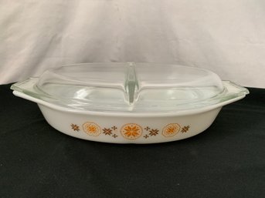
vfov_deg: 53.0
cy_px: 99
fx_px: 199
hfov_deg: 67.3
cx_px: 132
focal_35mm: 26
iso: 400
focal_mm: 4.25
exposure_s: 1/51
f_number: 1.8
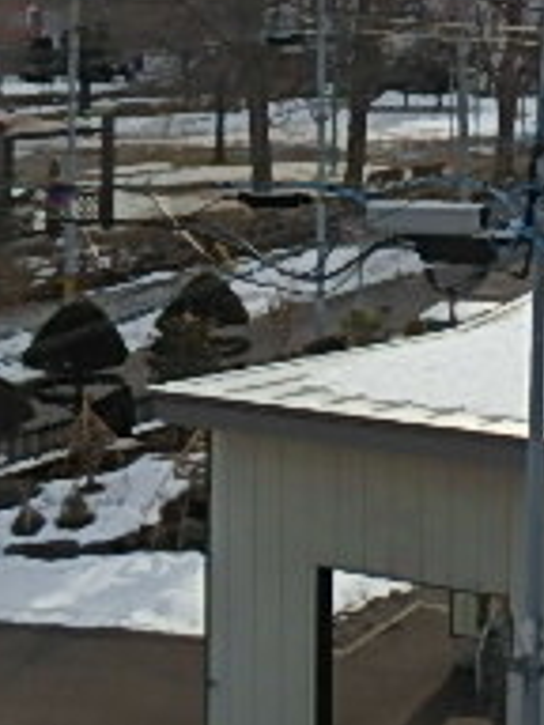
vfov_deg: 26.9
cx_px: 835
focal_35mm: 70
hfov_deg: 18.4
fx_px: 1467
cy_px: 91
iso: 125
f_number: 6
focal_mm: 3.7
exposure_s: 1/500
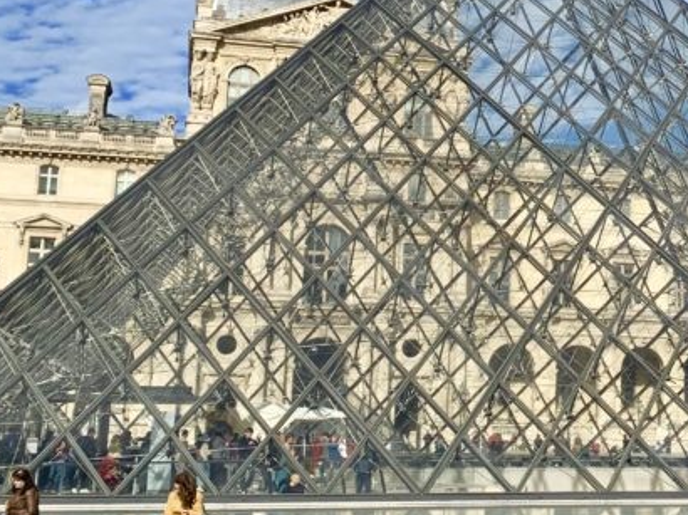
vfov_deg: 22.4
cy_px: 154
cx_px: 571
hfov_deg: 29.0
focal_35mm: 65
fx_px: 1291
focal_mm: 4.25
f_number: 1.8
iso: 25
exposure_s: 1/3521
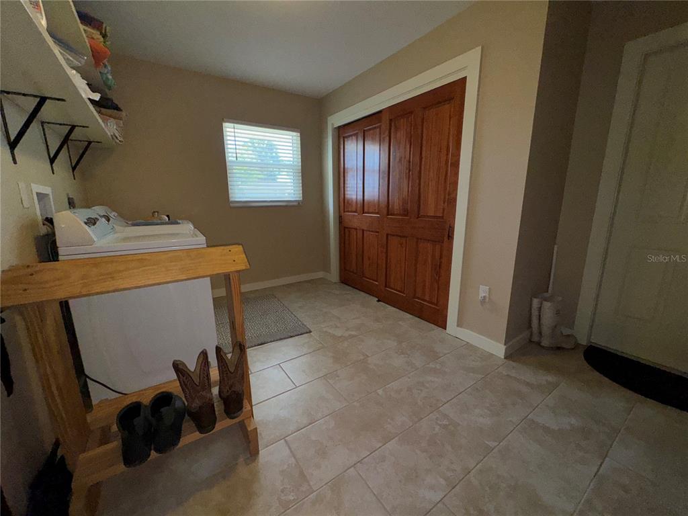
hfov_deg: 102.1
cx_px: 344
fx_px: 278
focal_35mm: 14
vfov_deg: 85.7
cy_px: 258
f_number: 2.2
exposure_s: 1/122
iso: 80
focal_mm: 2.22
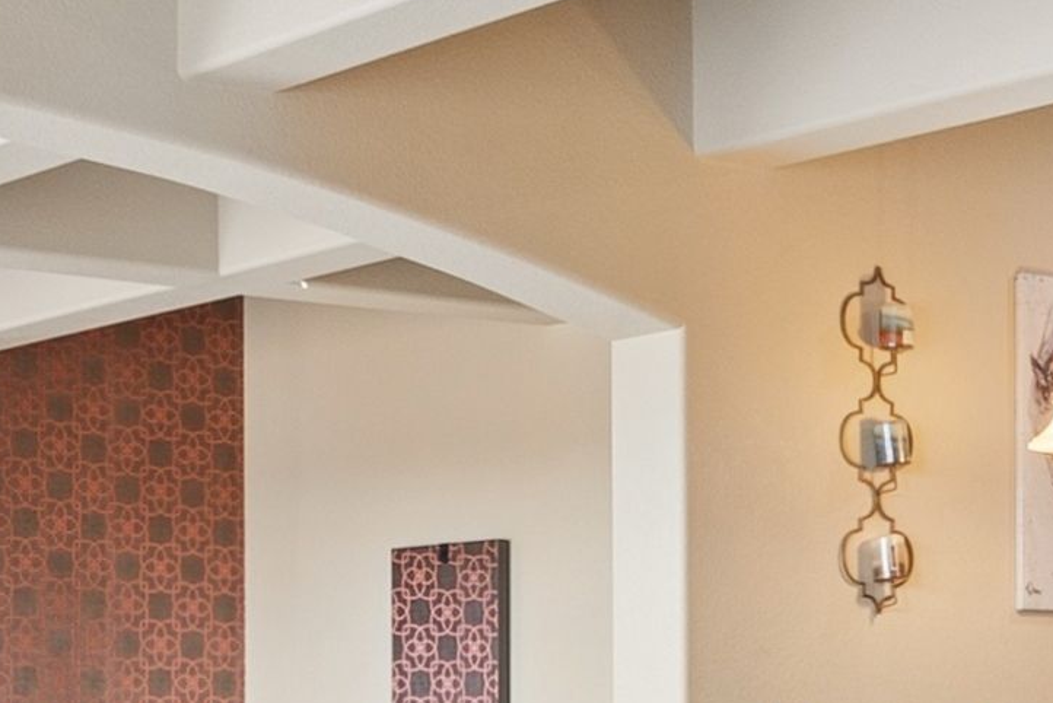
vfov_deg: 14.2
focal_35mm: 94
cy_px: 782
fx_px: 2750
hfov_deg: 21.4
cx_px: 232
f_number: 8
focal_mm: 16
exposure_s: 1/30
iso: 640
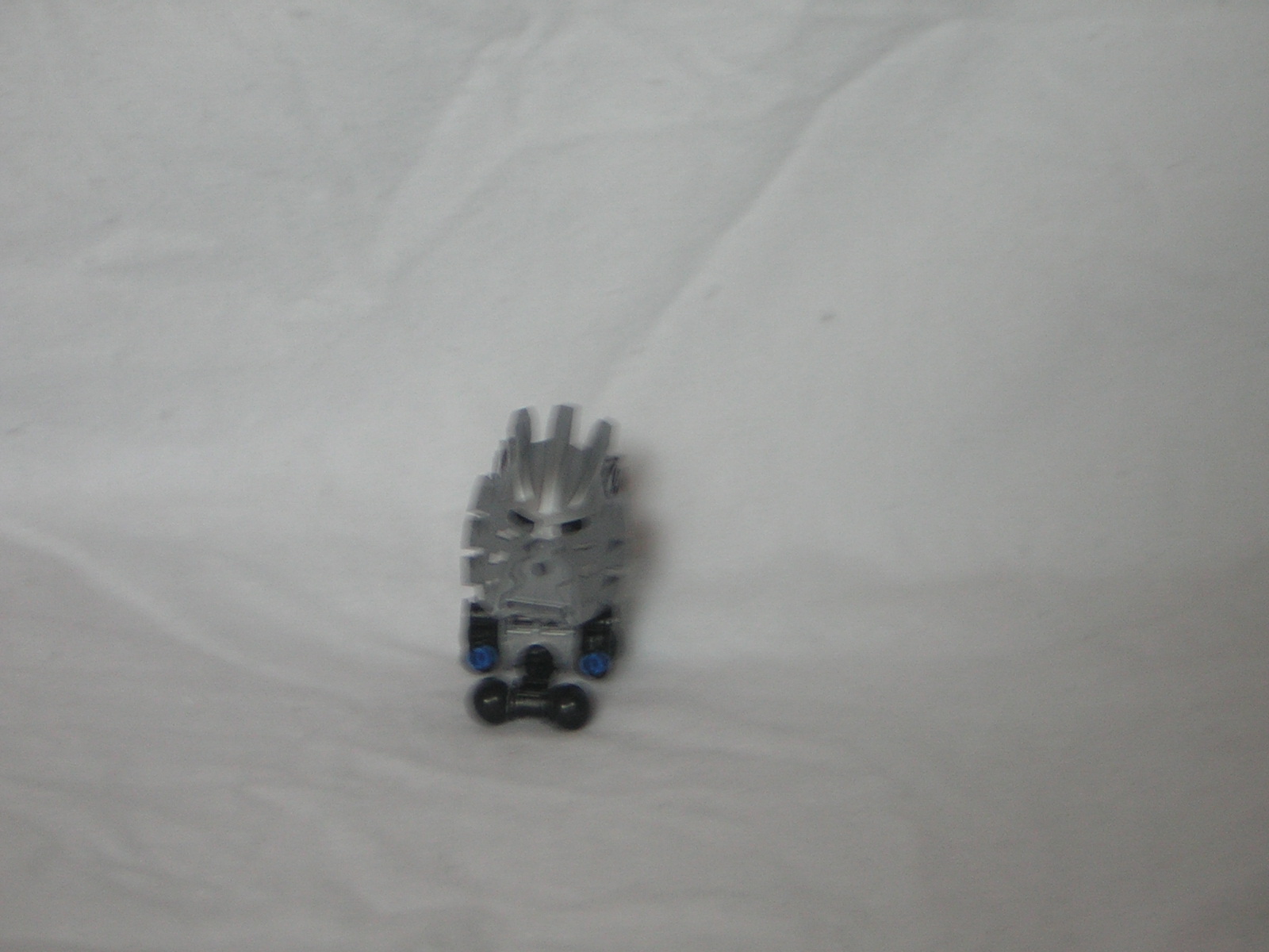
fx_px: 3959
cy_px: 476
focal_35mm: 108
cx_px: 634
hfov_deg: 18.2
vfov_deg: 13.7
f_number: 4.7
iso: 50
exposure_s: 1/12.2
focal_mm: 14.1
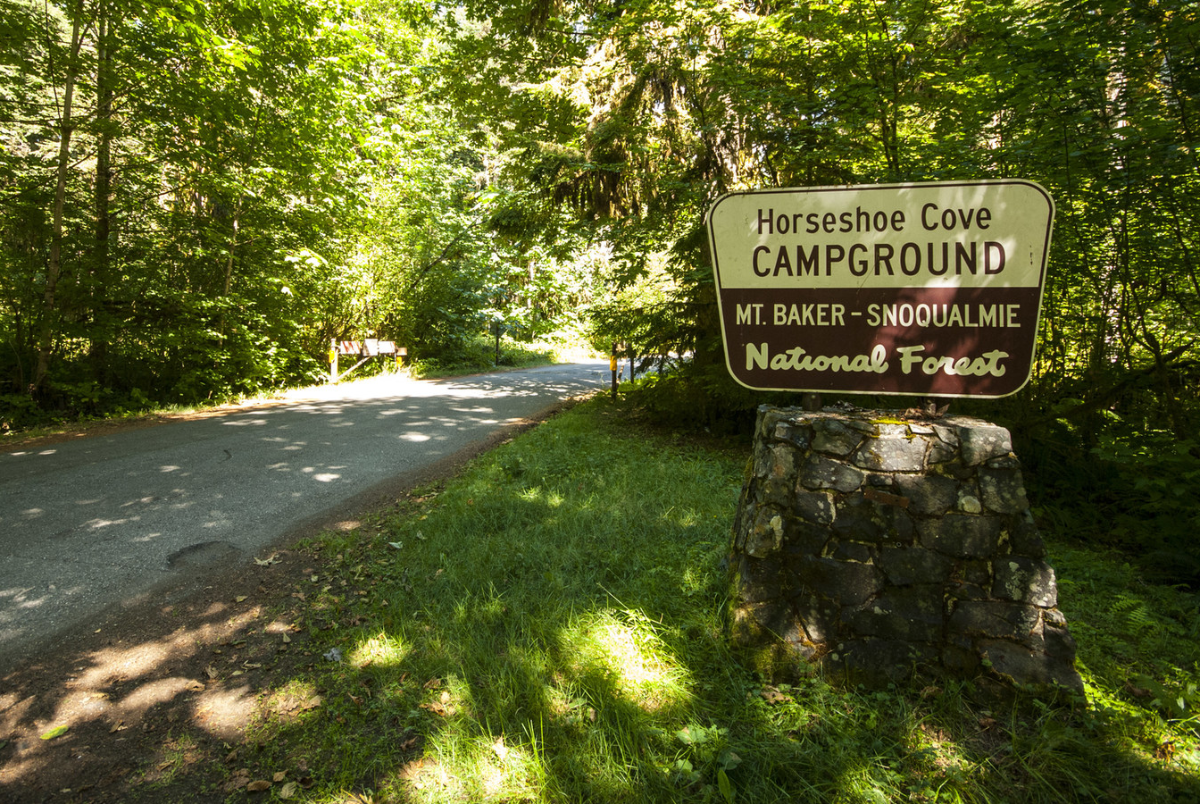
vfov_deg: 66.9
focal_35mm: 18
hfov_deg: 89.5
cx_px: 526
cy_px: 323
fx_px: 601
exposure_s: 1/50
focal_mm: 10
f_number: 5.6
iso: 320
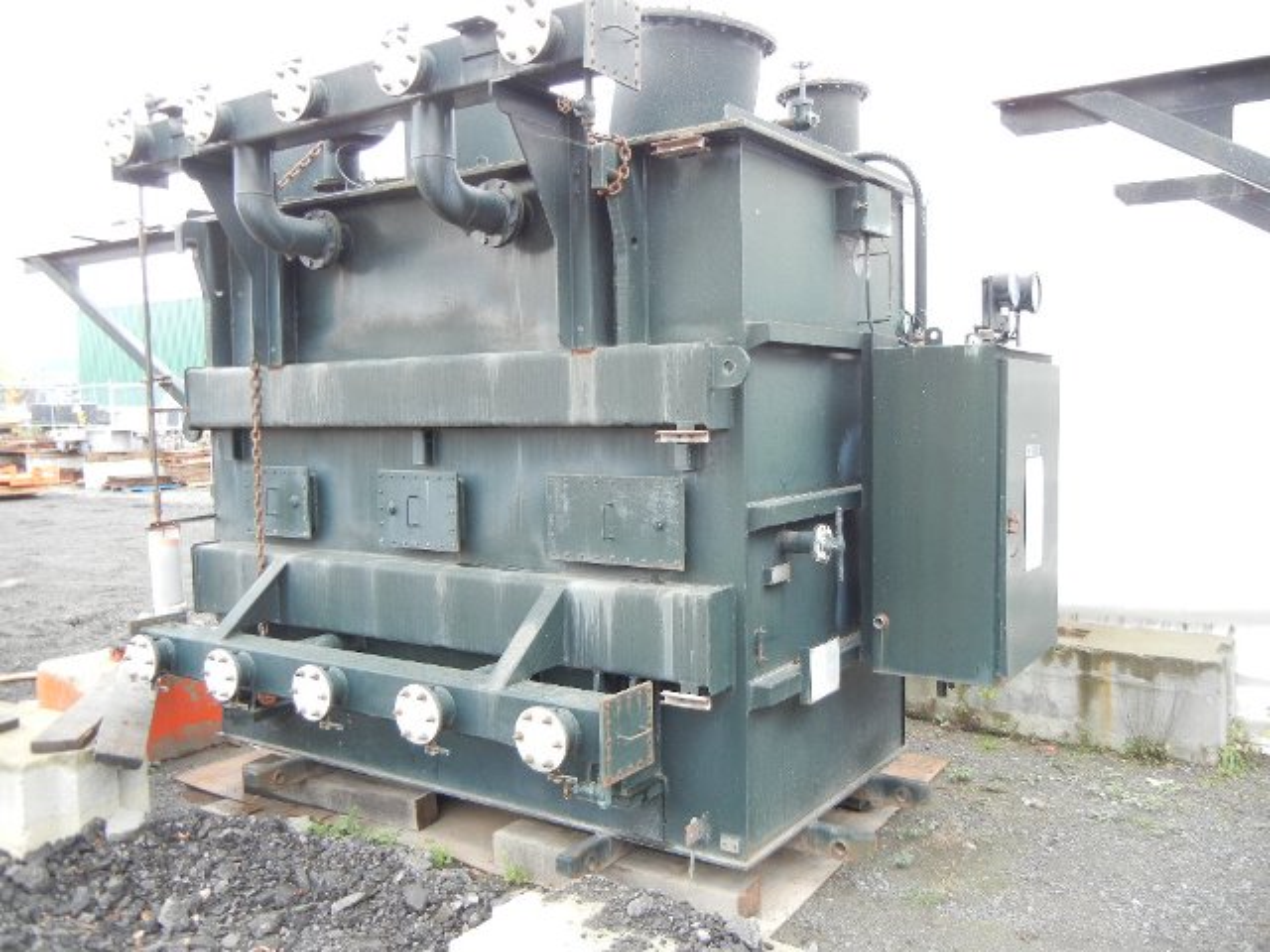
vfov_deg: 46.8
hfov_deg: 60.0
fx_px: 1101
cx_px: 635
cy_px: 476
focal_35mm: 30
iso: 185
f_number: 3.5
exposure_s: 1/30
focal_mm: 5.4
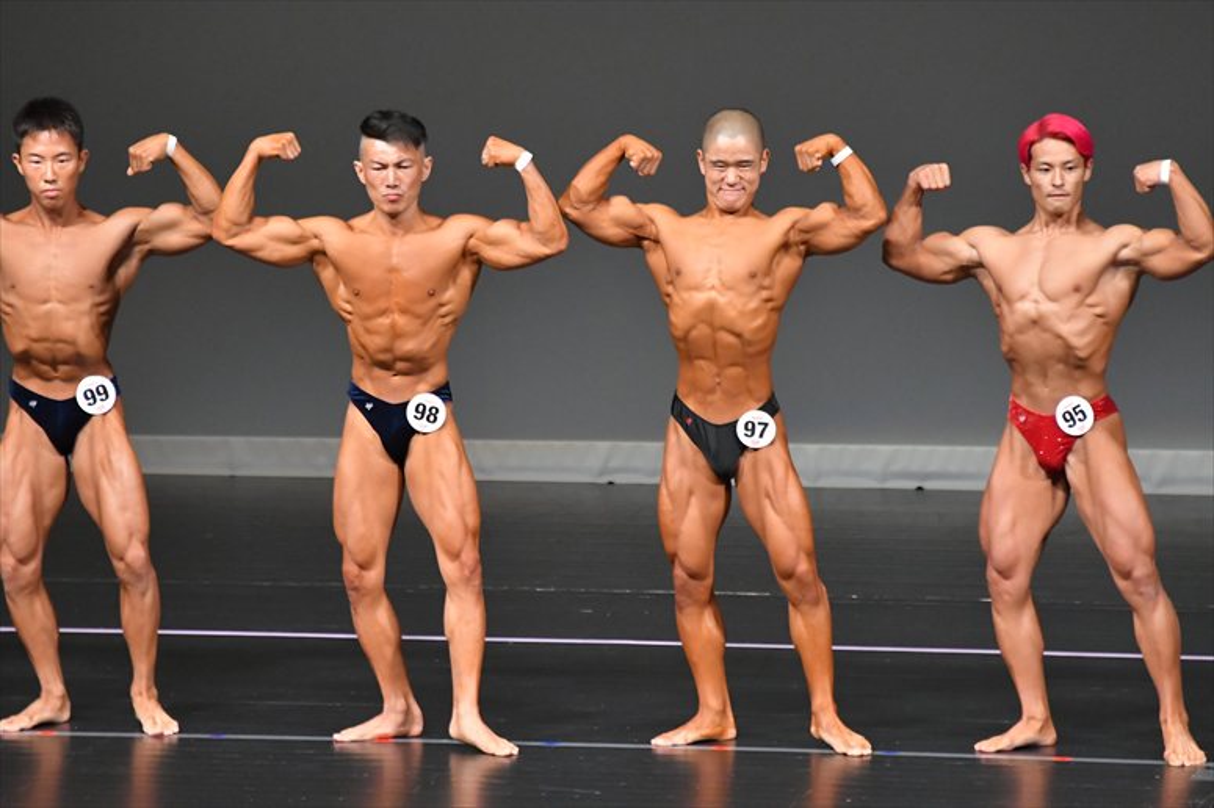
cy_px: 404
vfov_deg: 4.0
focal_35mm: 345
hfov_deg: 6.0
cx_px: 607
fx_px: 11629
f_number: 5.6
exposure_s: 1/400
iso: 5000
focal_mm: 230
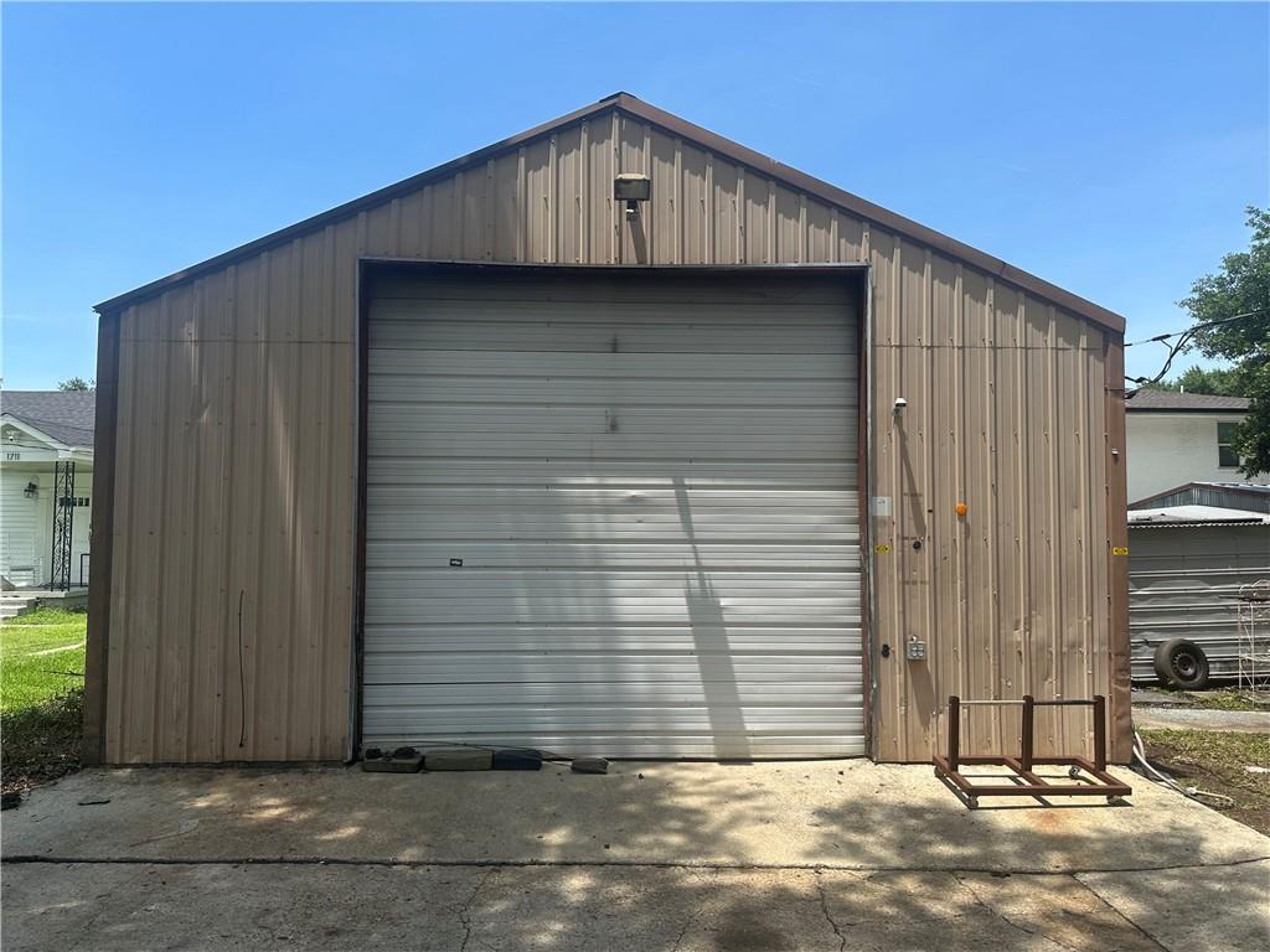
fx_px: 881
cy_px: 476
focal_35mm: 24
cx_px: 635
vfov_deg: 56.8
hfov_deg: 71.6
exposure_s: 1/3247
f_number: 1.78
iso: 80
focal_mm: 6.86
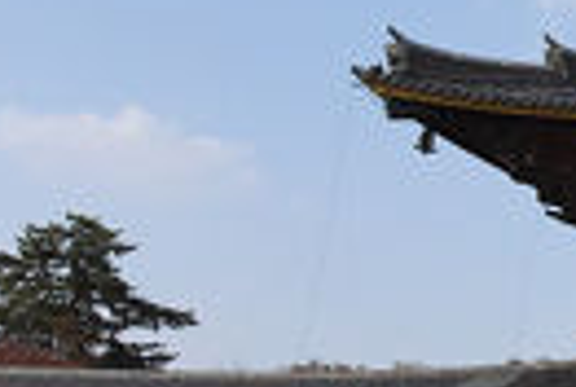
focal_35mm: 89
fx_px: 1427
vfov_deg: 15.4
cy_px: 257
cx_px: 1332
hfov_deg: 15.1
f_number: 16
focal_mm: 18
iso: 8000
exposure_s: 1/6400
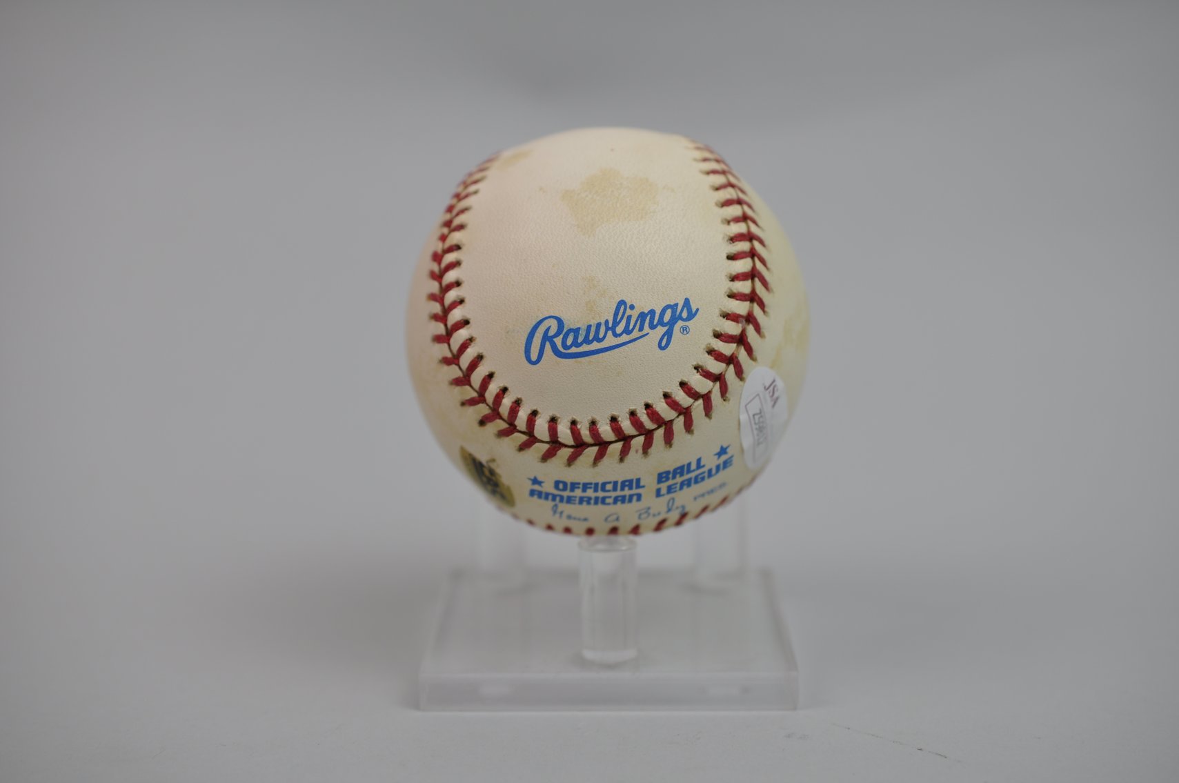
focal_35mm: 60
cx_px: 590
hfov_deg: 33.4
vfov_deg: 22.6
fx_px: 1963
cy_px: 392
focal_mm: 40
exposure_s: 1/60
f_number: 4
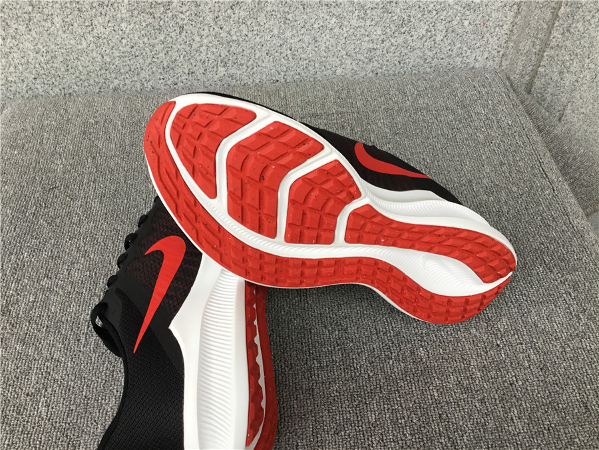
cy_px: 225
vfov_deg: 45.4
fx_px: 536
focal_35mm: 31
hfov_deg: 58.4
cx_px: 300
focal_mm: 3.3
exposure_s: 1/50
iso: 32
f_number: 2.4
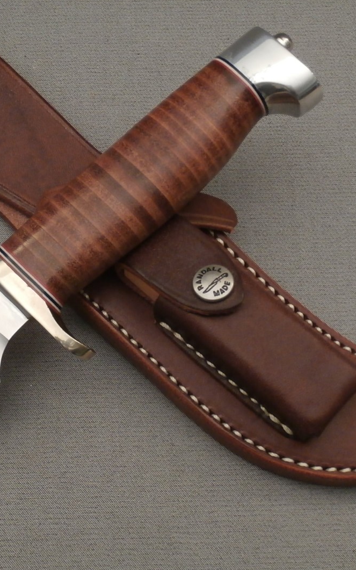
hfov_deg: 21.8
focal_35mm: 59
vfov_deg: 34.5
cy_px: 289
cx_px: 93
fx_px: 916
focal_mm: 7.28
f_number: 3.6
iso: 400
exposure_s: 1/20
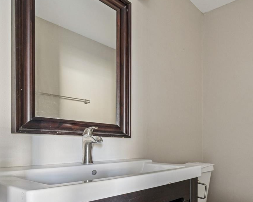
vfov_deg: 53.3
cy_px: 142
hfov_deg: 60.6
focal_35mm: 26
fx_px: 195
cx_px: 203
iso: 640
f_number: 7.1
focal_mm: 10
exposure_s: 1/2.5
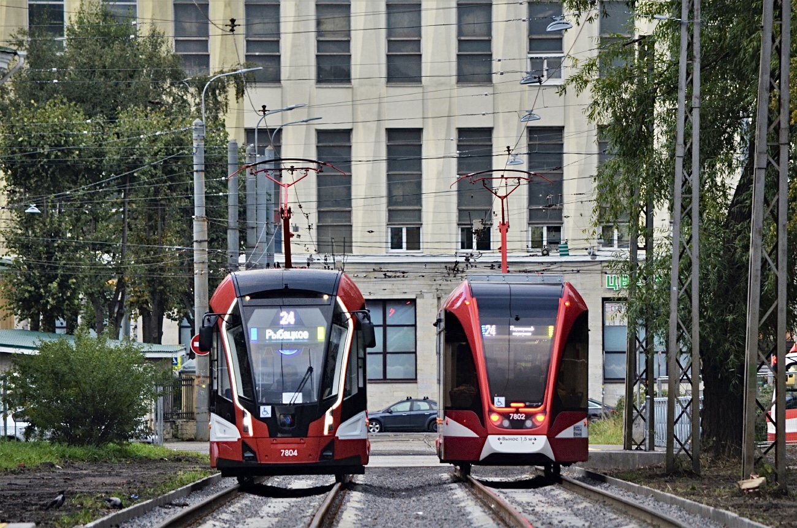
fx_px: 9942
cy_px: 264
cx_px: 398
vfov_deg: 3.0
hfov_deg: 4.6
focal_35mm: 450
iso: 400
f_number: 5.6
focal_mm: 300
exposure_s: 1/160
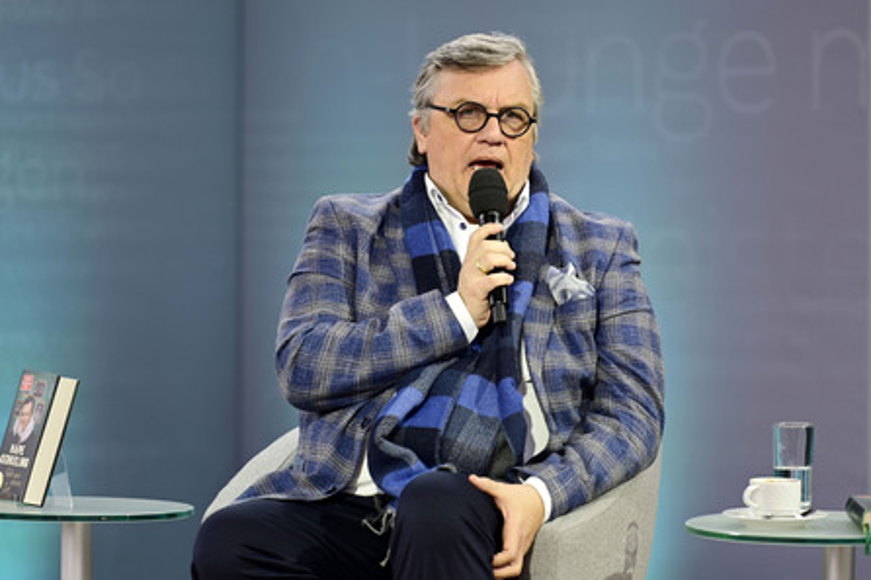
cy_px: 291
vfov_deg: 7.0
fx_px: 4764
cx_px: 435
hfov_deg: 10.4
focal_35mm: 197
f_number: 2.8
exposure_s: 1/250
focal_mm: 195
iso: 160
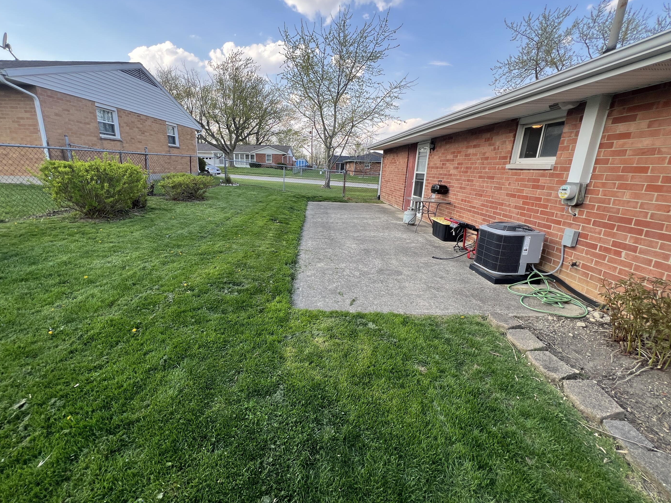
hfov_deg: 102.0
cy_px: 245
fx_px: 271
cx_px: 321
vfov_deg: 85.6
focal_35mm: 14
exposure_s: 1/257
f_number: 1.8
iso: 32
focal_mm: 1.57
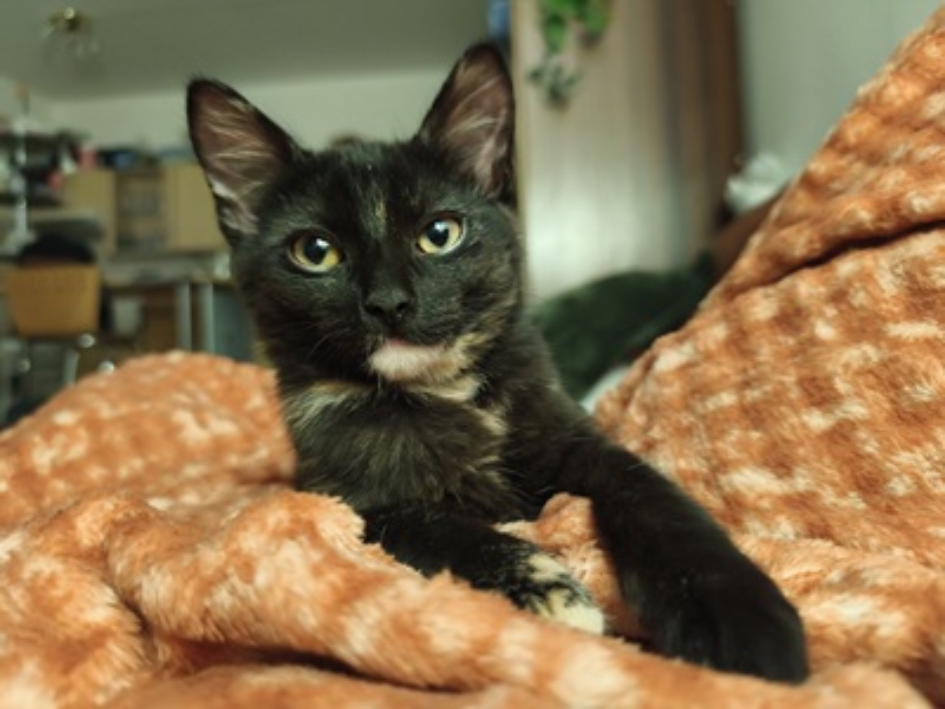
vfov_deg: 58.9
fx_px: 628
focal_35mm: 23
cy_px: 354
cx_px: 472
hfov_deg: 73.9
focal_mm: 6.18
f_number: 1.65
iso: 3200
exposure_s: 1/16.7
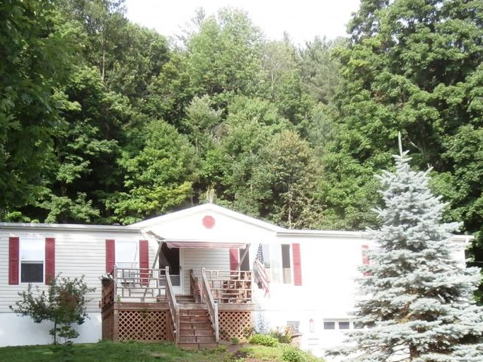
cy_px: 252
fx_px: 627
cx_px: 220
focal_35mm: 45
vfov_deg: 31.8
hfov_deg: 42.1
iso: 100
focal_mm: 5.36
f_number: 3.5
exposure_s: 1/250
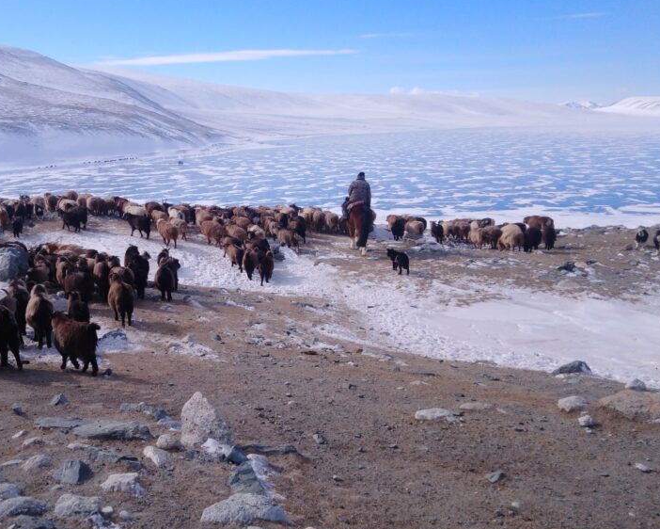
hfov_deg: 47.9
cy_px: 249
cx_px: 199
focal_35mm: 37
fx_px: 723
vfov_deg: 40.1
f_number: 2.2
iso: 101
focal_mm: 3.46
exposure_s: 1/2085
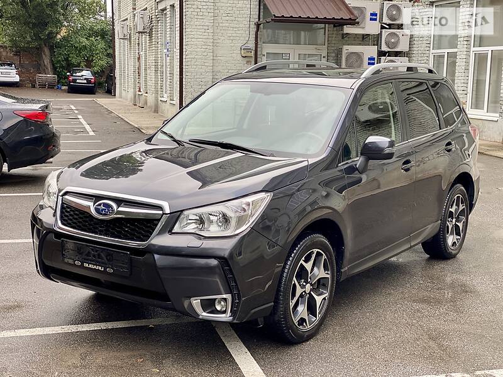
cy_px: 188
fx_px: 756
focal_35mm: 52
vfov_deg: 28.0
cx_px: 252
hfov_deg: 36.8
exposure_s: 1/122
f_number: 2
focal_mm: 6
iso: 50
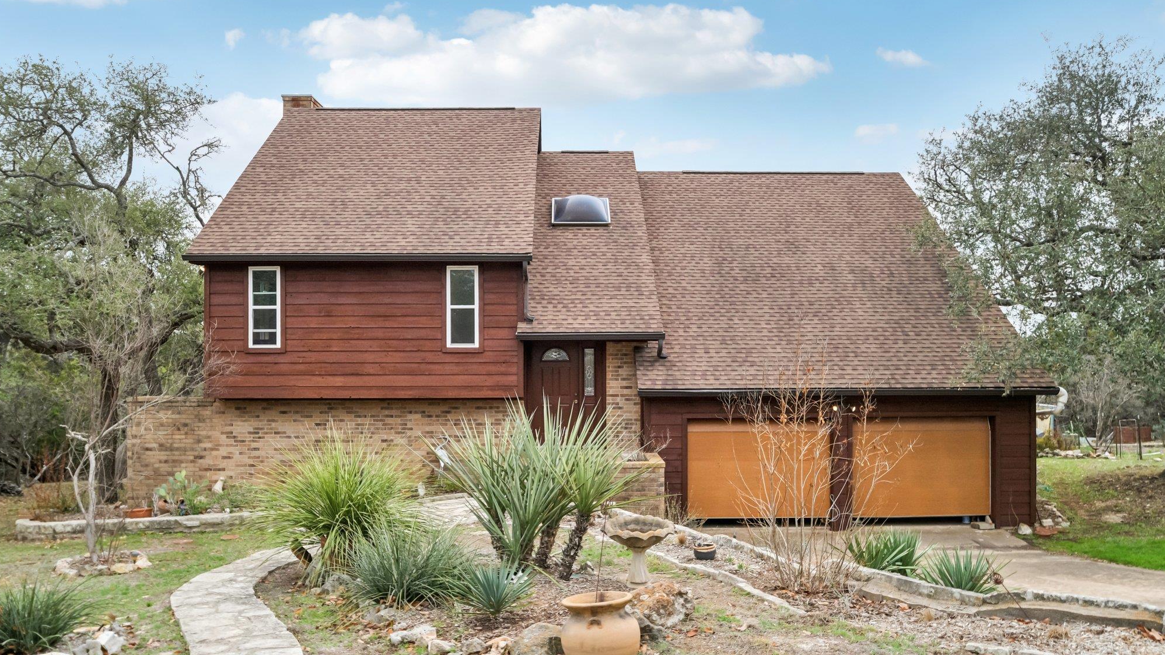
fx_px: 896
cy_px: 316
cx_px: 579
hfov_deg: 66.1
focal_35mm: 29
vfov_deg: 40.2
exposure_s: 1/250
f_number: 8
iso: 400
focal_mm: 18
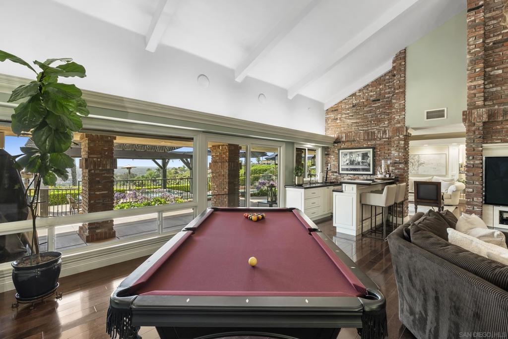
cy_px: 170
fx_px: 226
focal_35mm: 16
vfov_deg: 73.8
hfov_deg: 96.7
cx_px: 254
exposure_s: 1/2.5
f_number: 8
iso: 500
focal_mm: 16
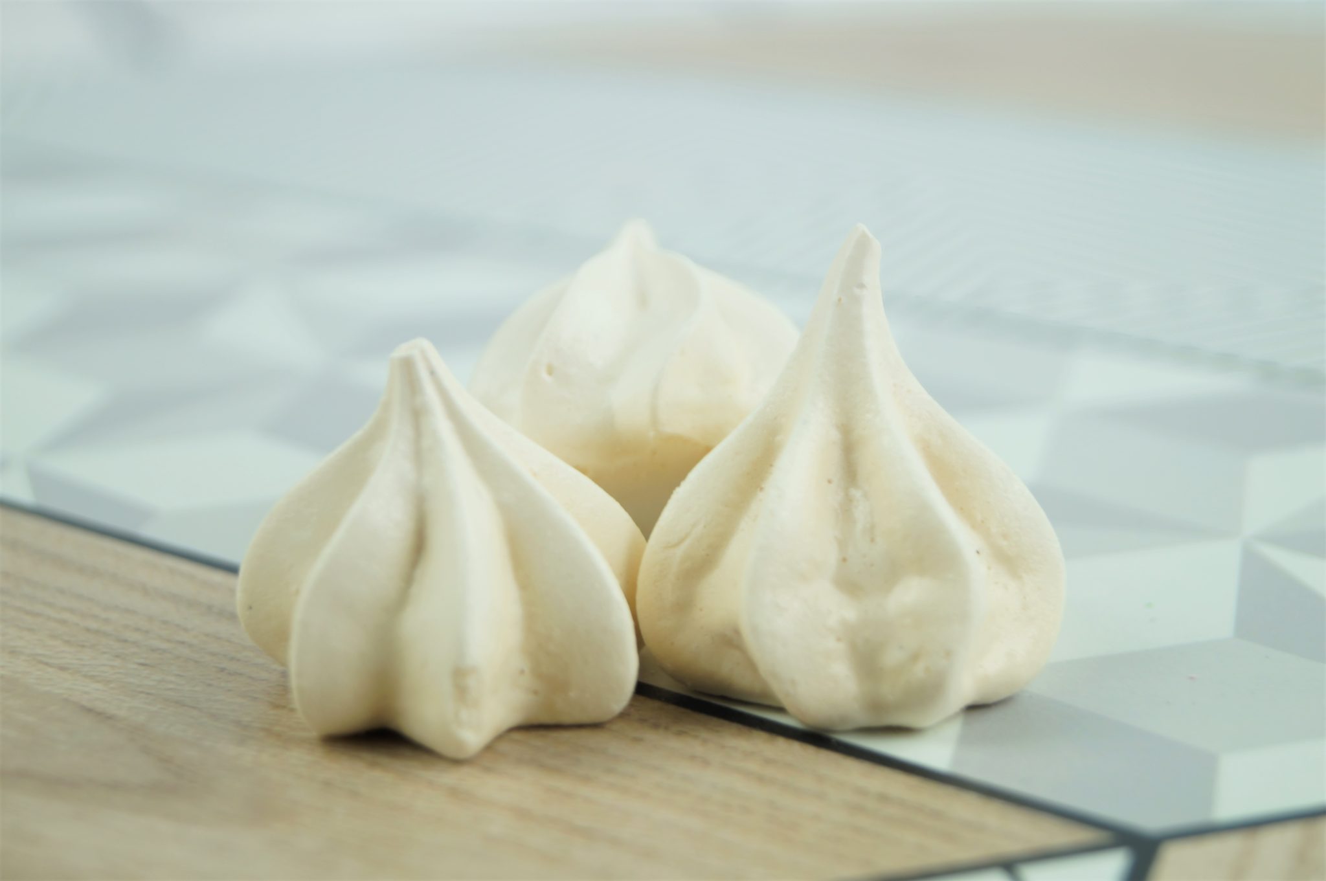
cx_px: 663
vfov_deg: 16.5
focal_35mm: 82
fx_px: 3036
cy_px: 440
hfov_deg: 24.6
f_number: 5.6
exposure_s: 1/30
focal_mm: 55
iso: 100
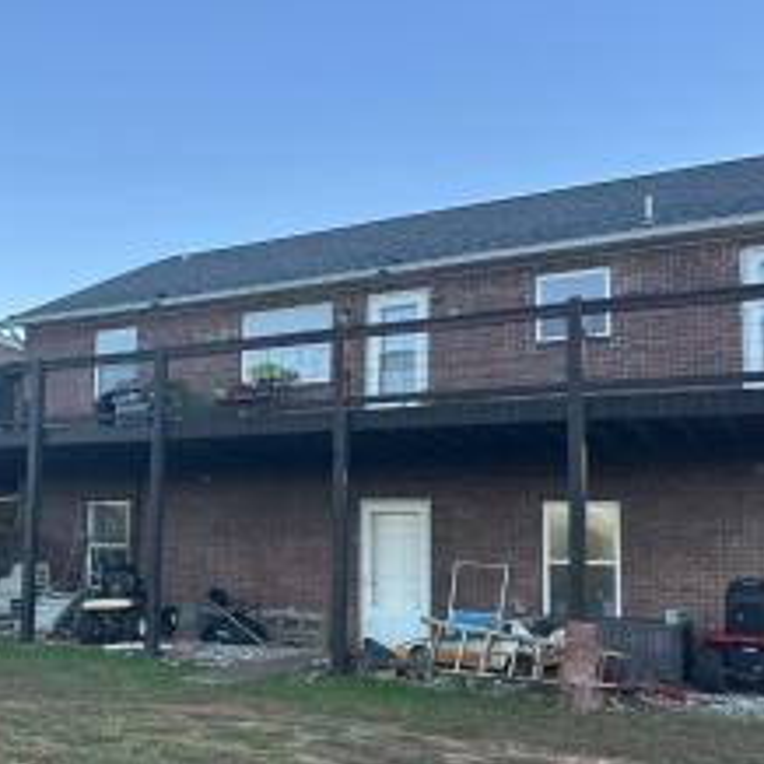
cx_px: 126
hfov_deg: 40.6
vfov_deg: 42.6
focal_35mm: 39
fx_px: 974
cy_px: 456
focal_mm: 6.86
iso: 80
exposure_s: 1/642
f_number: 1.78
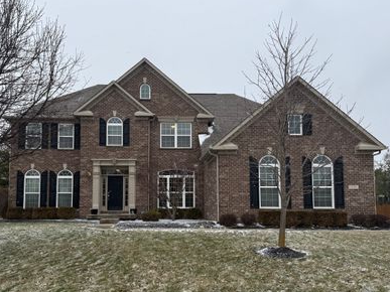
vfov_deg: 45.1
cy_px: 178
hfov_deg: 58.1
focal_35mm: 31
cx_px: 166
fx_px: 349
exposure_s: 1/912
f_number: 1.78
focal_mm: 6.76
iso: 80
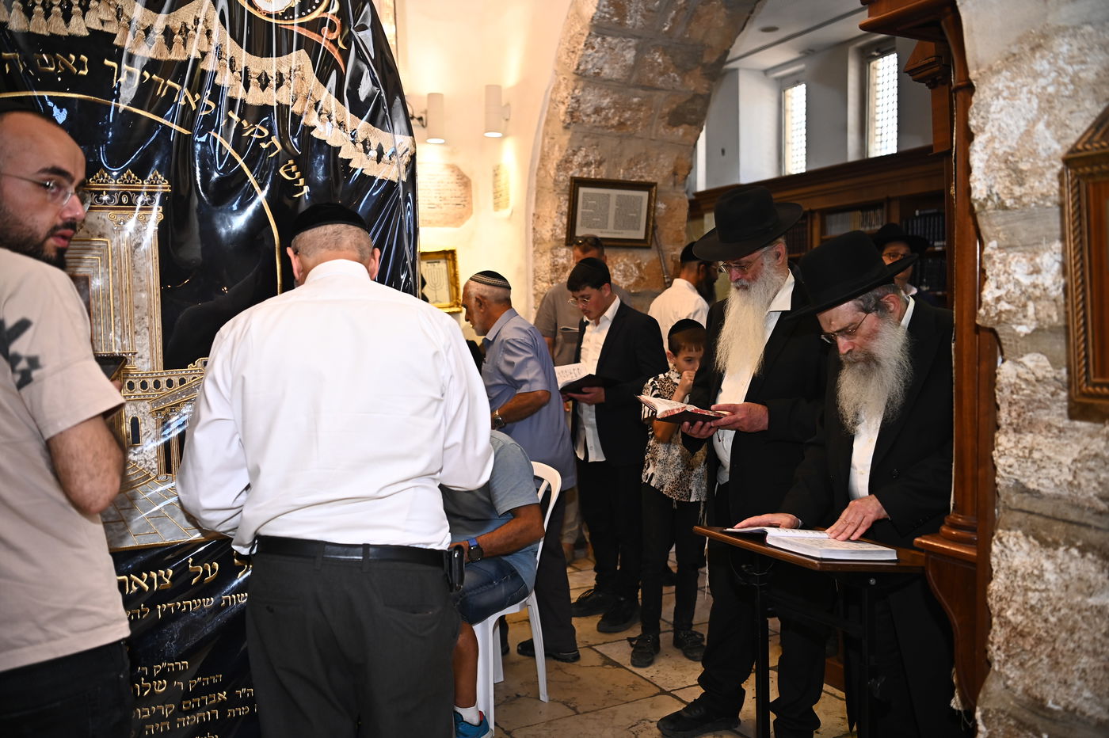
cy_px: 369
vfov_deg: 41.1
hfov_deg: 58.7
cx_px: 554
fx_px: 985
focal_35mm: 32
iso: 500
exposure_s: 1/200
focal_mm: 32
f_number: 2.8
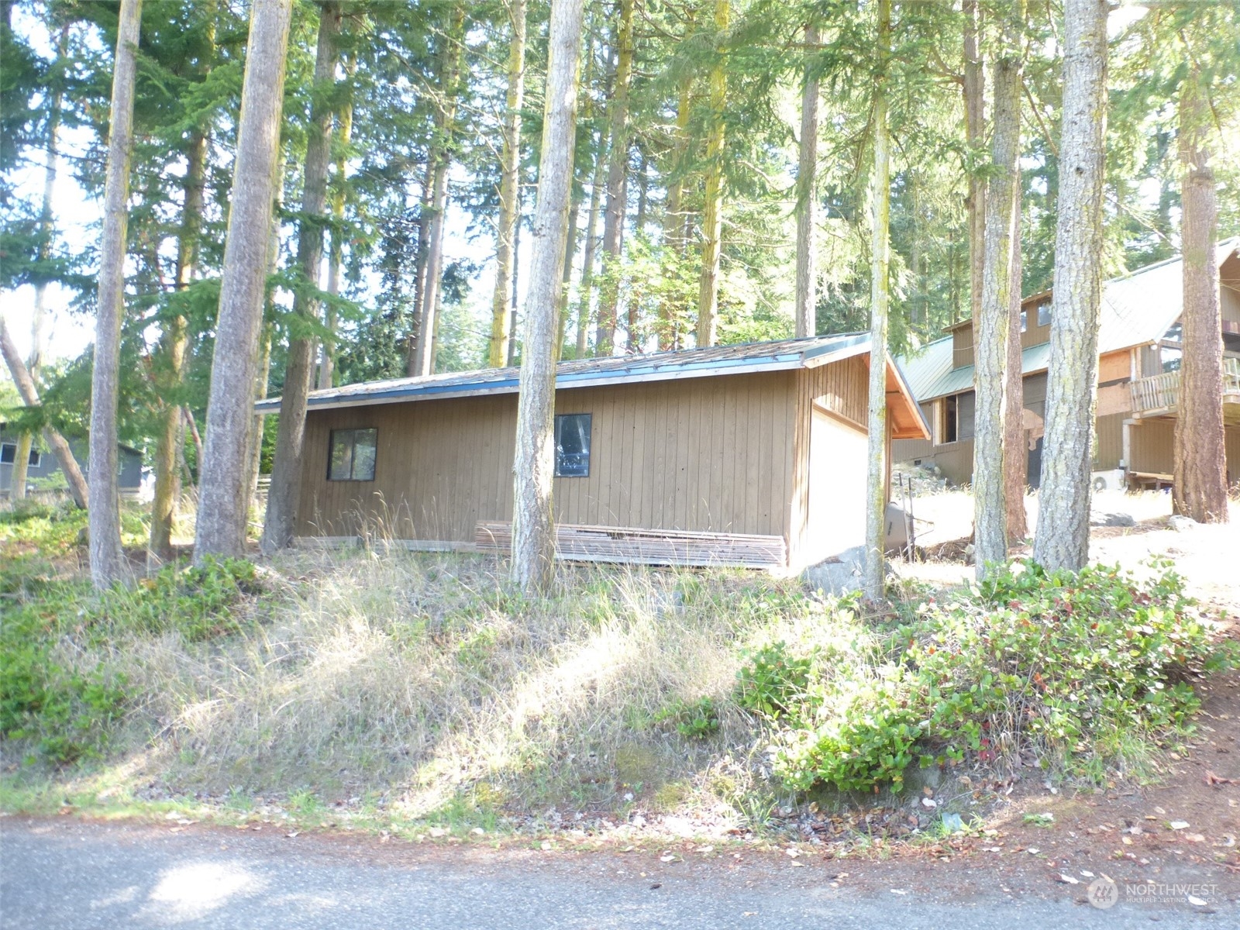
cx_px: 620
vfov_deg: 56.8
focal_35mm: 24
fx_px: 860
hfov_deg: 71.6
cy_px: 465
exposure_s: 1/60
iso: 250
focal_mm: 4.3
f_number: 3.3
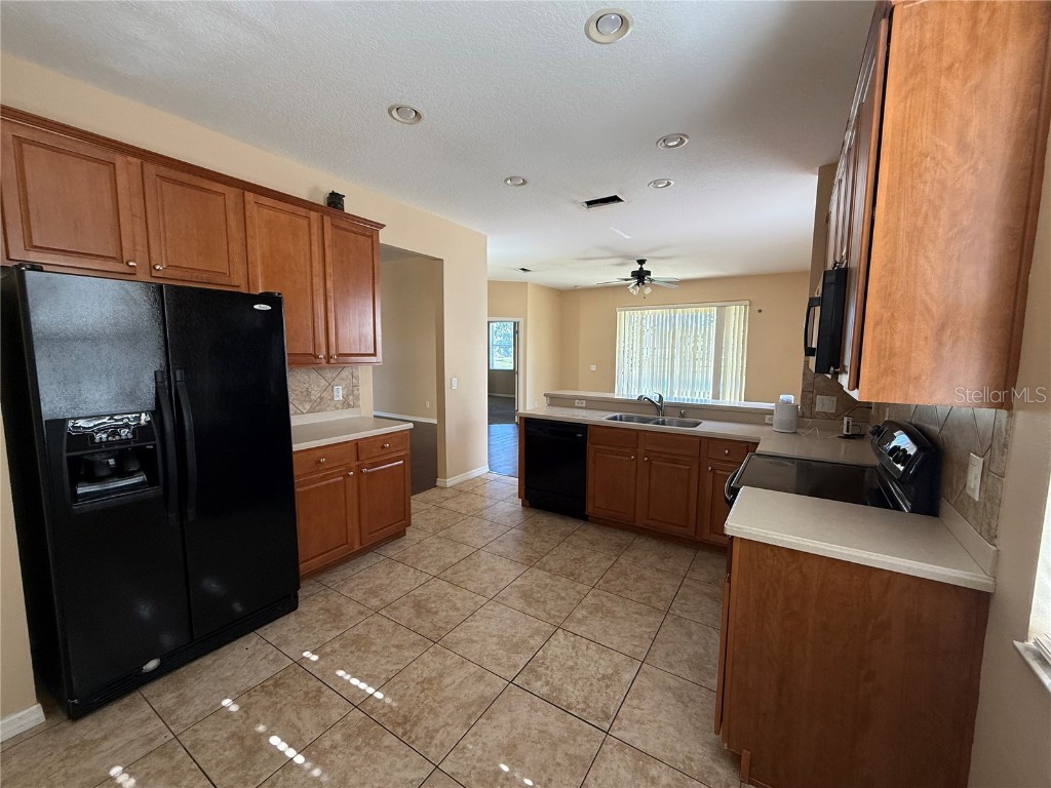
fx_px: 425
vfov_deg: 85.7
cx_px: 526
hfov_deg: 102.1
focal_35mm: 14
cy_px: 394
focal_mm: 2.22
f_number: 2.2
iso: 160
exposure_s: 1/99
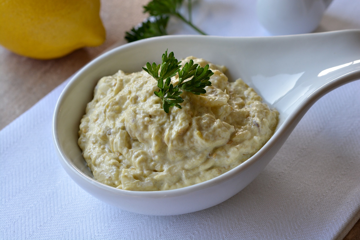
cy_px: 120
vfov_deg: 15.2
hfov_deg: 22.6
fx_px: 900
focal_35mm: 90
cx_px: 180
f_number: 6.3
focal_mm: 60
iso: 400
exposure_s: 1/125
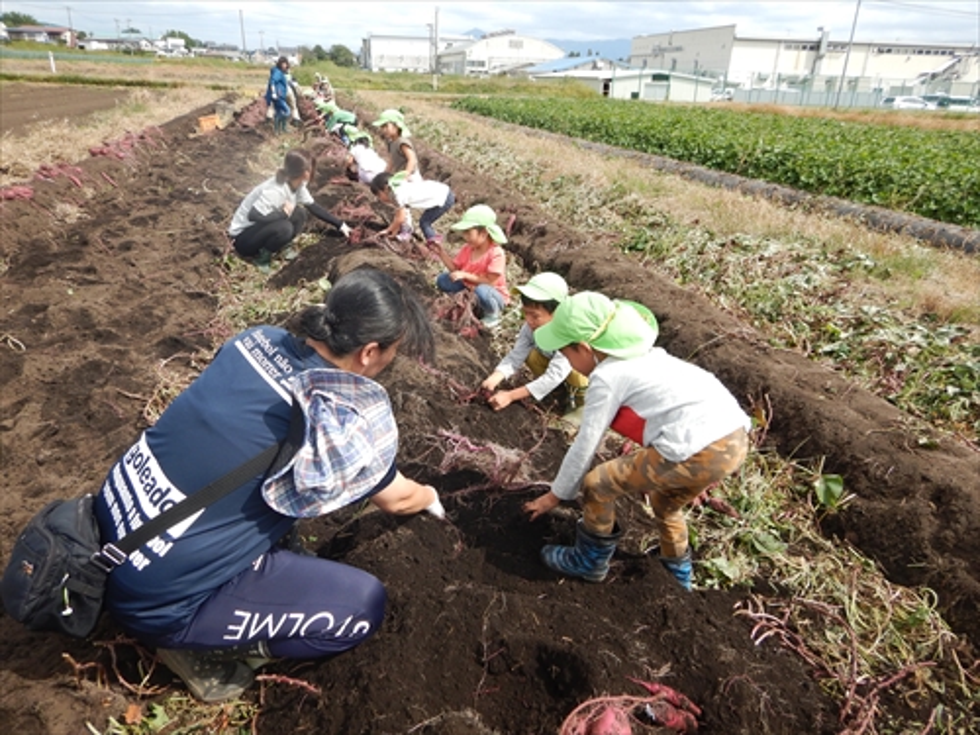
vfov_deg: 56.8
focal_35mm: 24
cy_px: 368
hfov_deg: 71.6
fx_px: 679
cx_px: 490
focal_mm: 4.3
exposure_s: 1/1000
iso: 125
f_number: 2.8
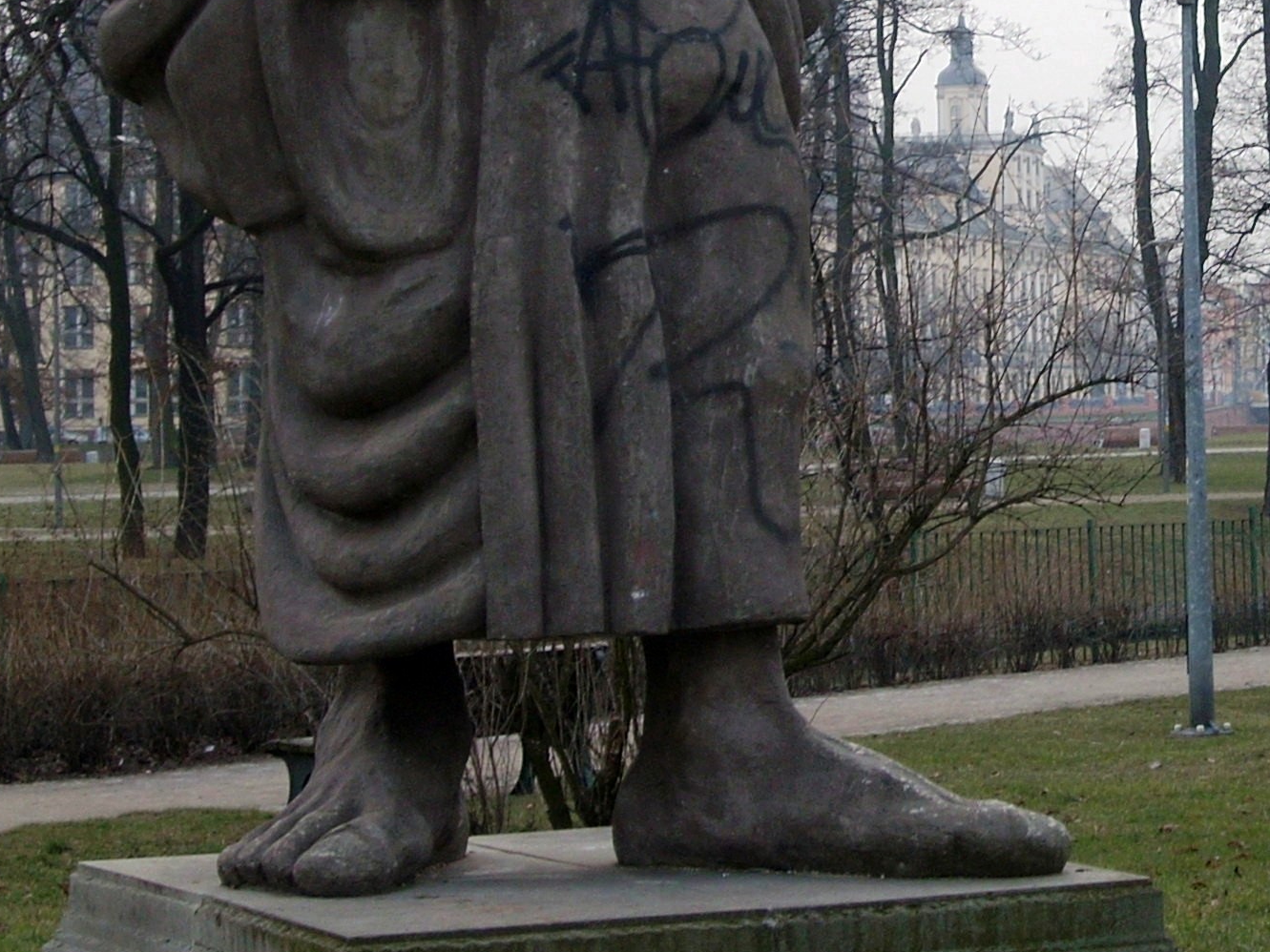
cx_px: 1088
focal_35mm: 125
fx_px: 4586
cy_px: 173
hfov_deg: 15.6
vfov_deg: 11.8
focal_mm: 10.7
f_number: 3.8
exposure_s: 1/88.6
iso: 64
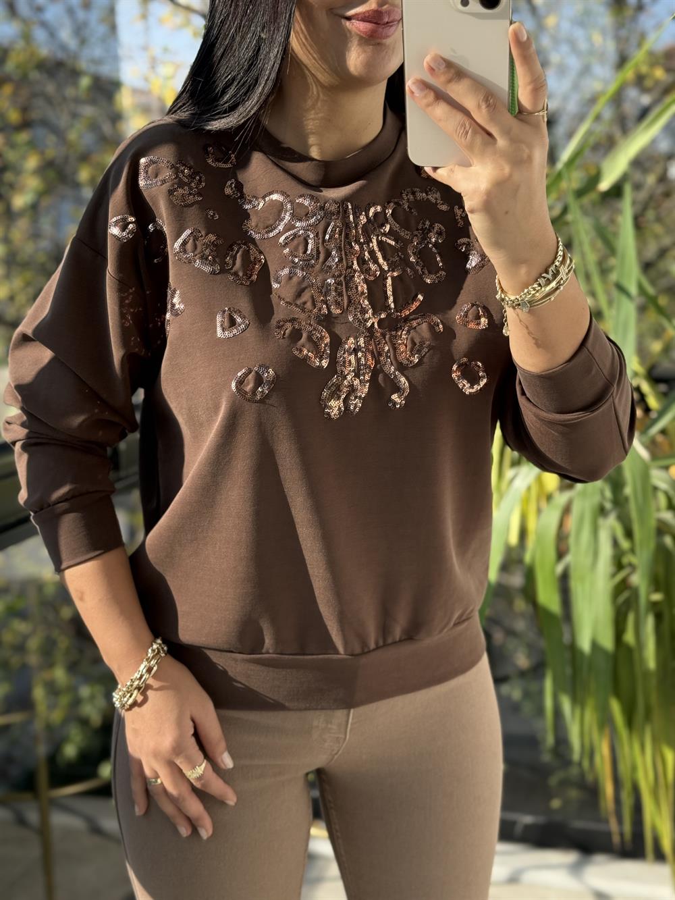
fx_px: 1248
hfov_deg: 30.3
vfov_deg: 39.7
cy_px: 450
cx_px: 338
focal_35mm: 48
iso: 100
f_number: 1.78
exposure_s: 1/615
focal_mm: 6.76
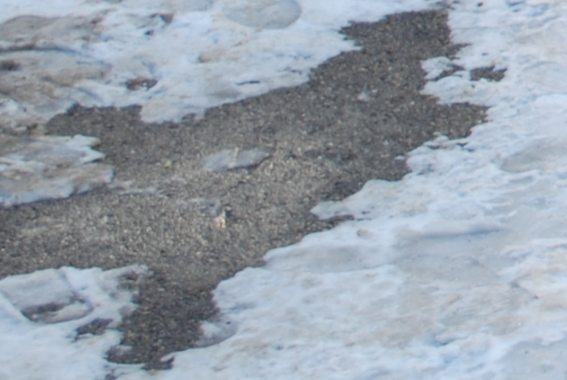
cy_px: -611
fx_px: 3296
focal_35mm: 209
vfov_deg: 6.2
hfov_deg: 8.9
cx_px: 1364
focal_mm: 26
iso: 100
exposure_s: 1/100
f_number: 4.2
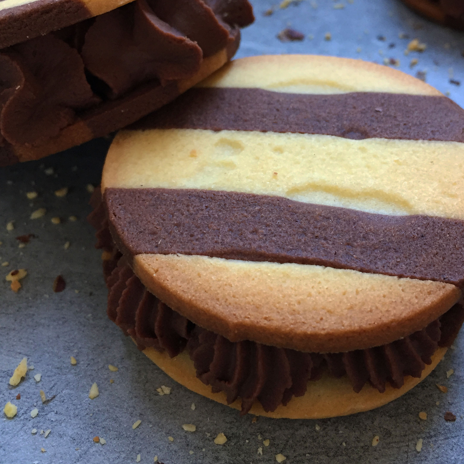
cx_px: 264
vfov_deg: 42.5
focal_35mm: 39
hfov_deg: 42.7
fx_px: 591
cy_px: 172
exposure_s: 1/33
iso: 160
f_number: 2.2
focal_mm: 4.15
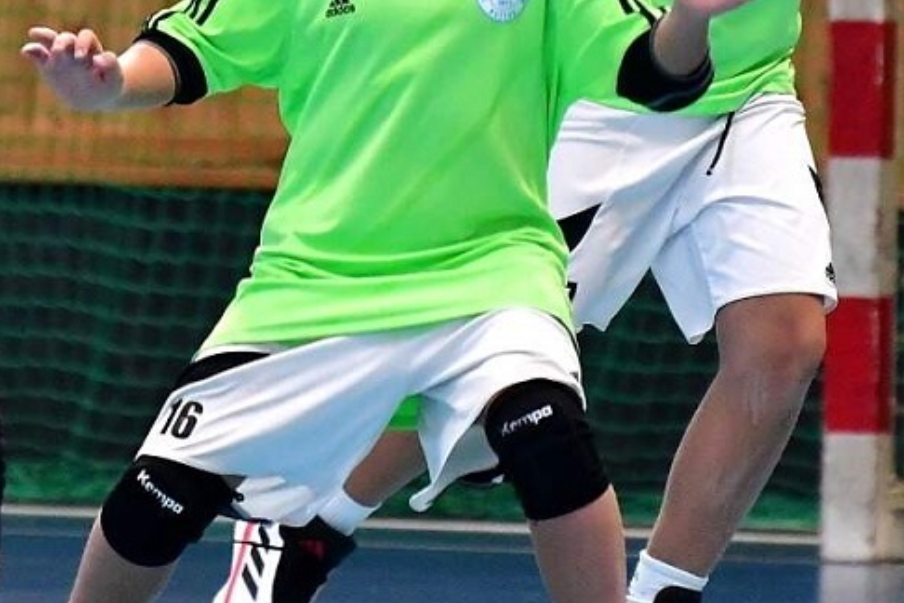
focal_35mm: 988
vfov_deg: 1.4
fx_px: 24808
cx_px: 539
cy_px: 158
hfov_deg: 2.1
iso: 2000
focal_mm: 200
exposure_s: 1/1000
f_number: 2.8
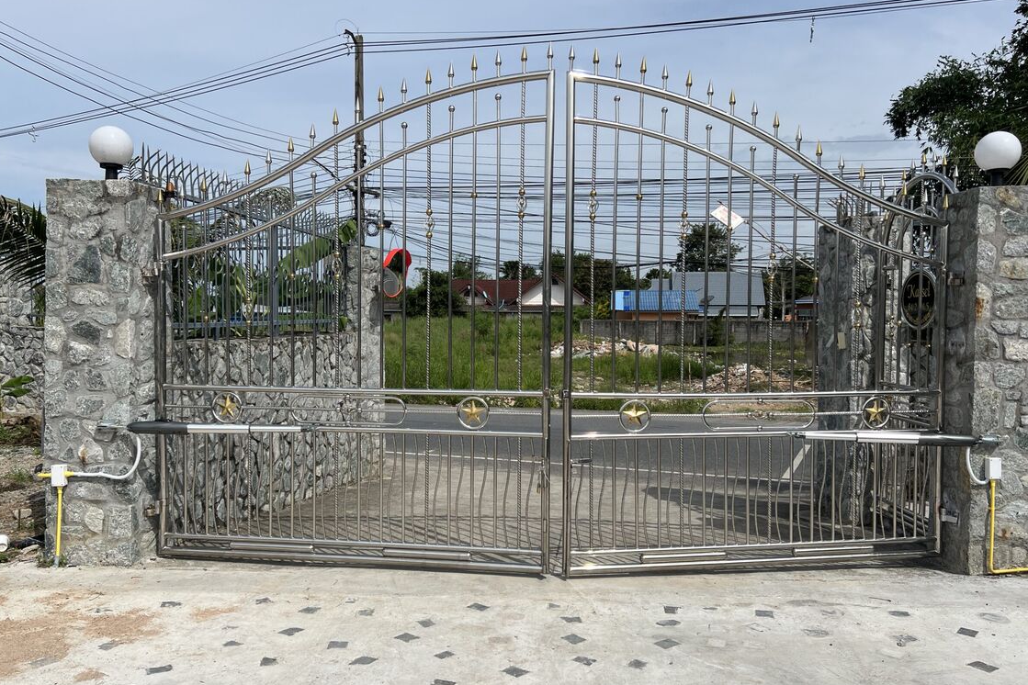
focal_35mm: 29
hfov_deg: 63.7
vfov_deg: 44.9
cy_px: 358
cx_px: 507
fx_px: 828
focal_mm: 5.7
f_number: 1.5
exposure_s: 1/6579
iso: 50
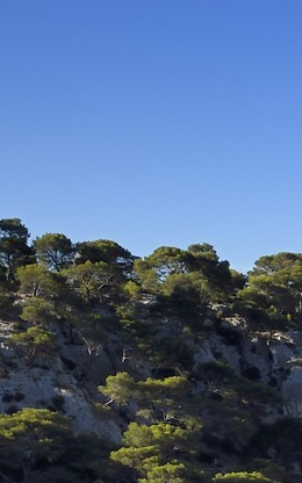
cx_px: 868
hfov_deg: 10.5
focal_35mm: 94
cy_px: 568
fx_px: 1238
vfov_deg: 20.7
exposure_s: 1/160
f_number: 16
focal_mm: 24
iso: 200
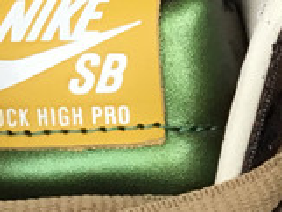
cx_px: 436
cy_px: 199
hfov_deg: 10.9
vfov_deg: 8.6
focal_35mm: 173
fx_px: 1410
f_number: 2.4
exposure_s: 1/33
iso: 25
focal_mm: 3.3
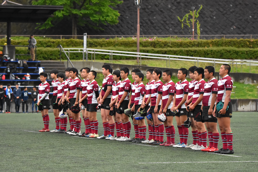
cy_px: 86
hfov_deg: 10.2
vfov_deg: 6.8
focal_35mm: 202
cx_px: 129
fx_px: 1452
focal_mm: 135
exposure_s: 1/3200
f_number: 5.3
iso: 5000
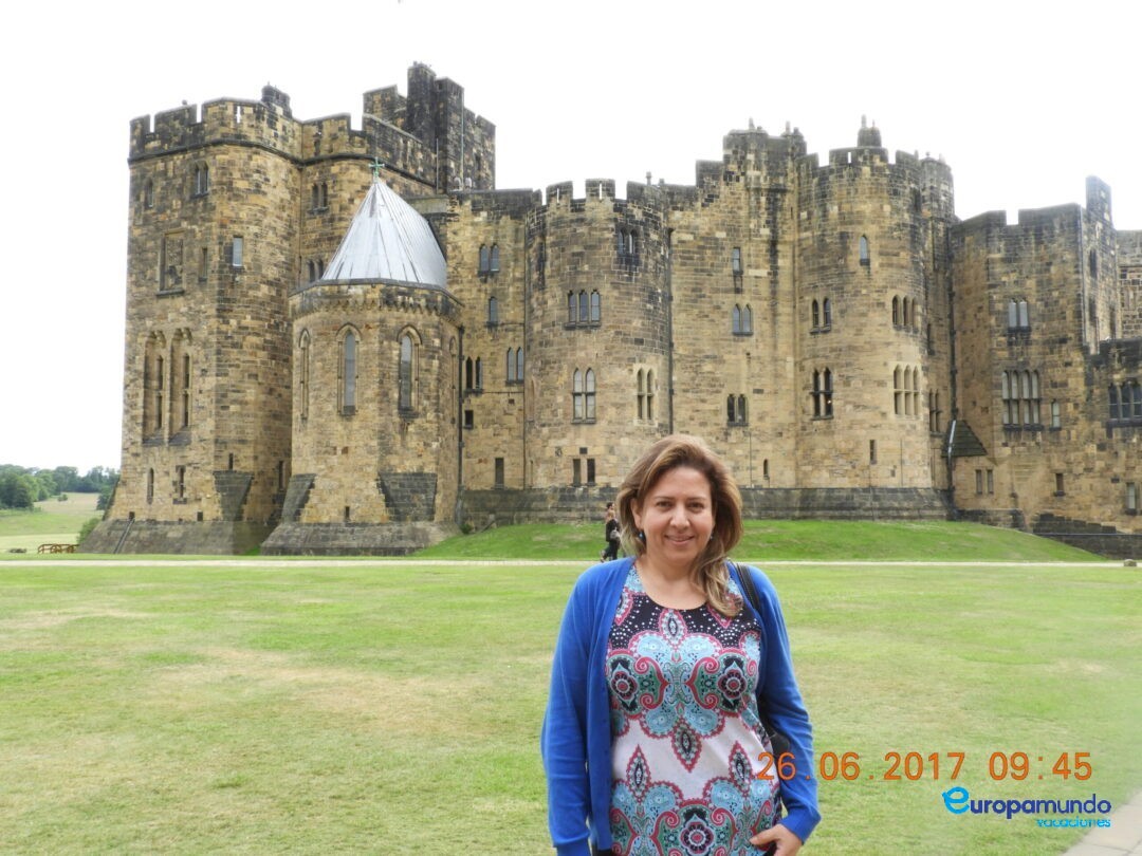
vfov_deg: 42.9
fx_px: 1089
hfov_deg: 55.4
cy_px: 428
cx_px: 571
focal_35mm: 33
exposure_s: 1/60
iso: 100
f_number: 7.2
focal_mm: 5.9
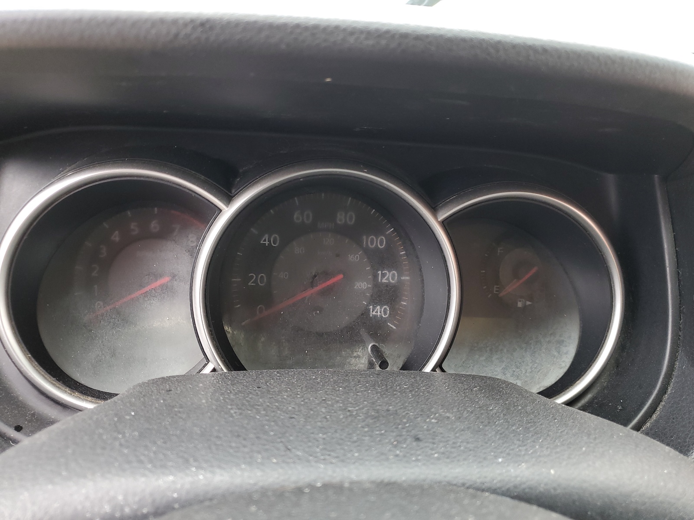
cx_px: 347
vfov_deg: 53.1
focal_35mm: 26
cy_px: 260
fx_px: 521
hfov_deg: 67.3
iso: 63
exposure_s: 1/120
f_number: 1.5
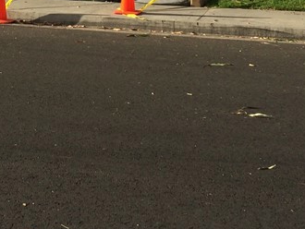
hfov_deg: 20.6
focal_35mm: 93
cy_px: -30
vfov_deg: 15.4
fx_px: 820
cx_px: 22
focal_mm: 4.12
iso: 40
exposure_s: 1/1866
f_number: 2.2
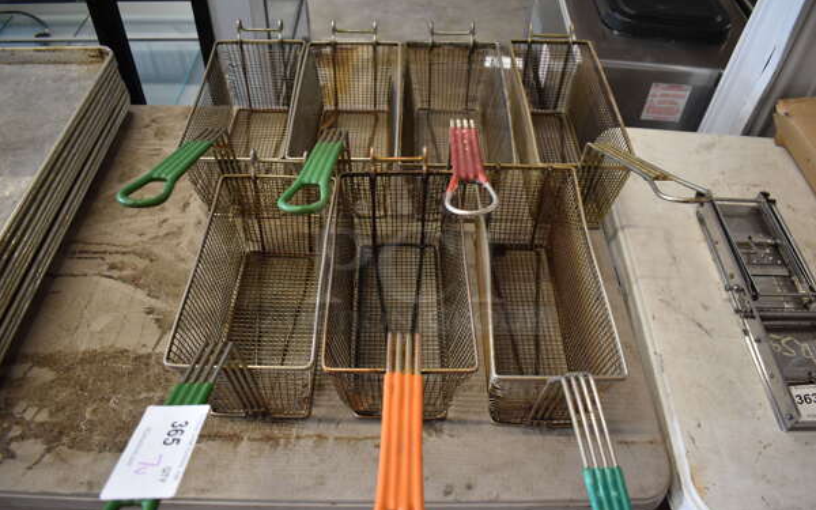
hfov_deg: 66.5
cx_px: 404
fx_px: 623
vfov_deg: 44.5
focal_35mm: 28
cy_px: 262
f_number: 3.5
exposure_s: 1/125
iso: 1400
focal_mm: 18
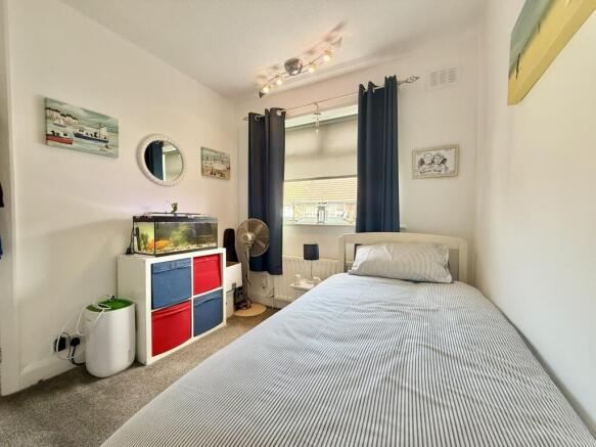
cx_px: 298
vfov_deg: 85.7
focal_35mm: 14
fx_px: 241
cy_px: 224
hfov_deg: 102.1
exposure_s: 1/100
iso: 125
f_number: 2.2
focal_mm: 2.22
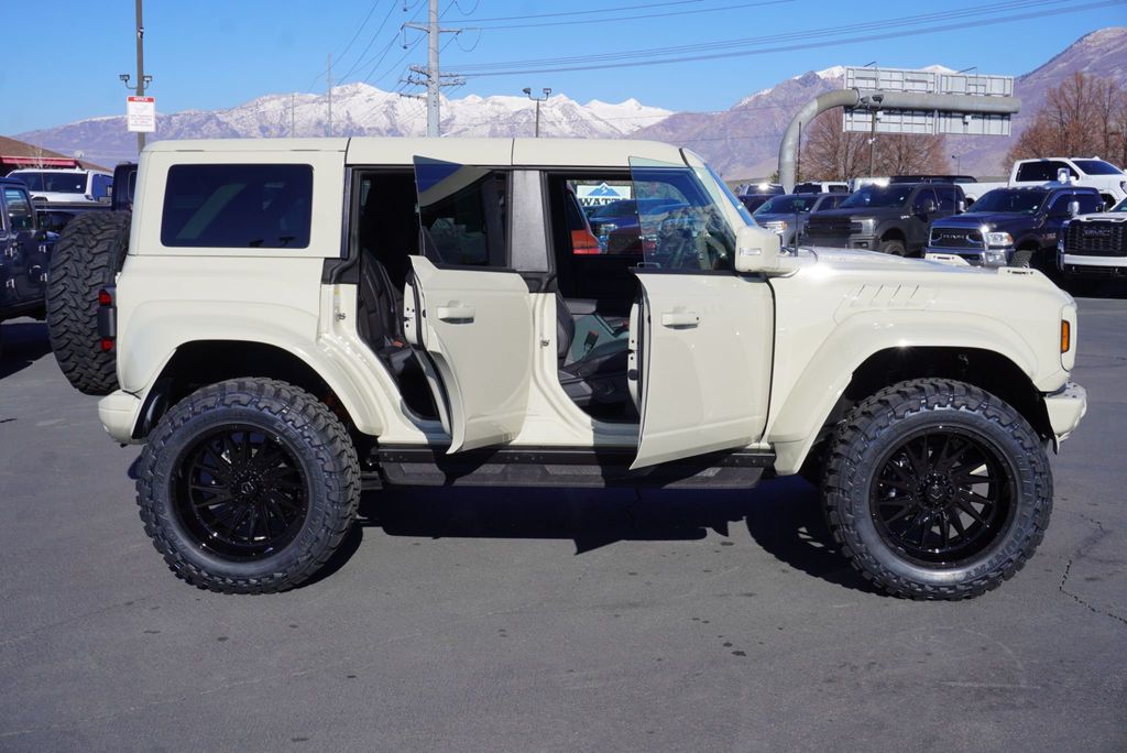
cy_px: 376
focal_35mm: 40
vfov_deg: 33.1
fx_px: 1269
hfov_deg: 47.9
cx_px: 564
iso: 100
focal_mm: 27
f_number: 11
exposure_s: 1/200
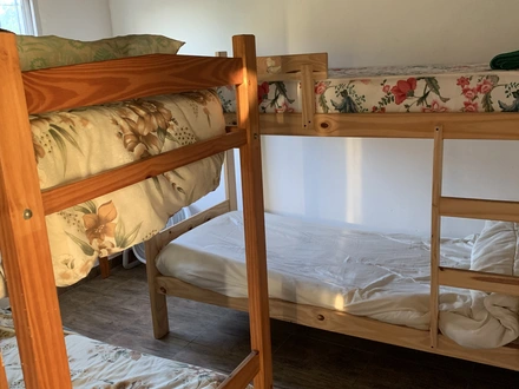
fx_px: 390
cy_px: 194
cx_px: 260
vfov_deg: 53.1
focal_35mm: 26
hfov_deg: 67.3
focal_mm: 4.25
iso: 400
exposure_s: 1/60
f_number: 1.8
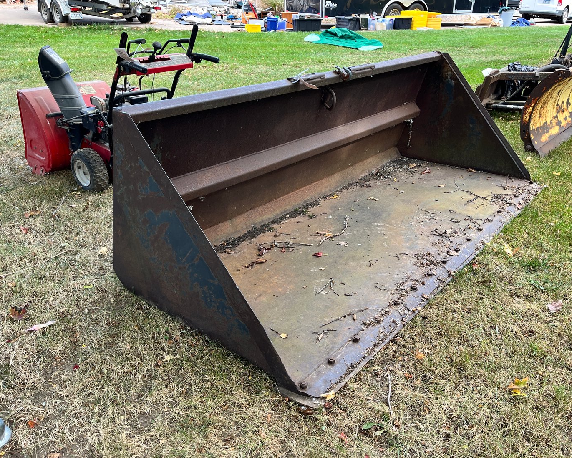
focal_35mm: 28
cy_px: 227
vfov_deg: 51.5
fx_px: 474
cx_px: 313
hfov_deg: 62.1
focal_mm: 5.1
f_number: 1.6
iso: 40
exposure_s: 1/122
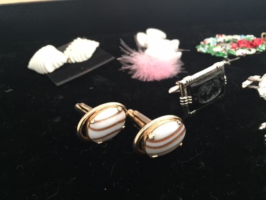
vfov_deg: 48.2
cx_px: 133
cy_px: 100
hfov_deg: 61.7
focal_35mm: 29
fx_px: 223
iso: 250
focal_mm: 4.15
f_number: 2.2
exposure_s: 1/25
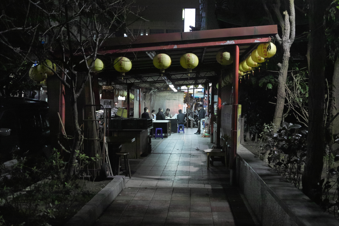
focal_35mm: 41
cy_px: 113
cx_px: 170
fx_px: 386
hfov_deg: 47.4
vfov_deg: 32.6
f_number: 2.8
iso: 800
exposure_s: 1/20
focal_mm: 24.2
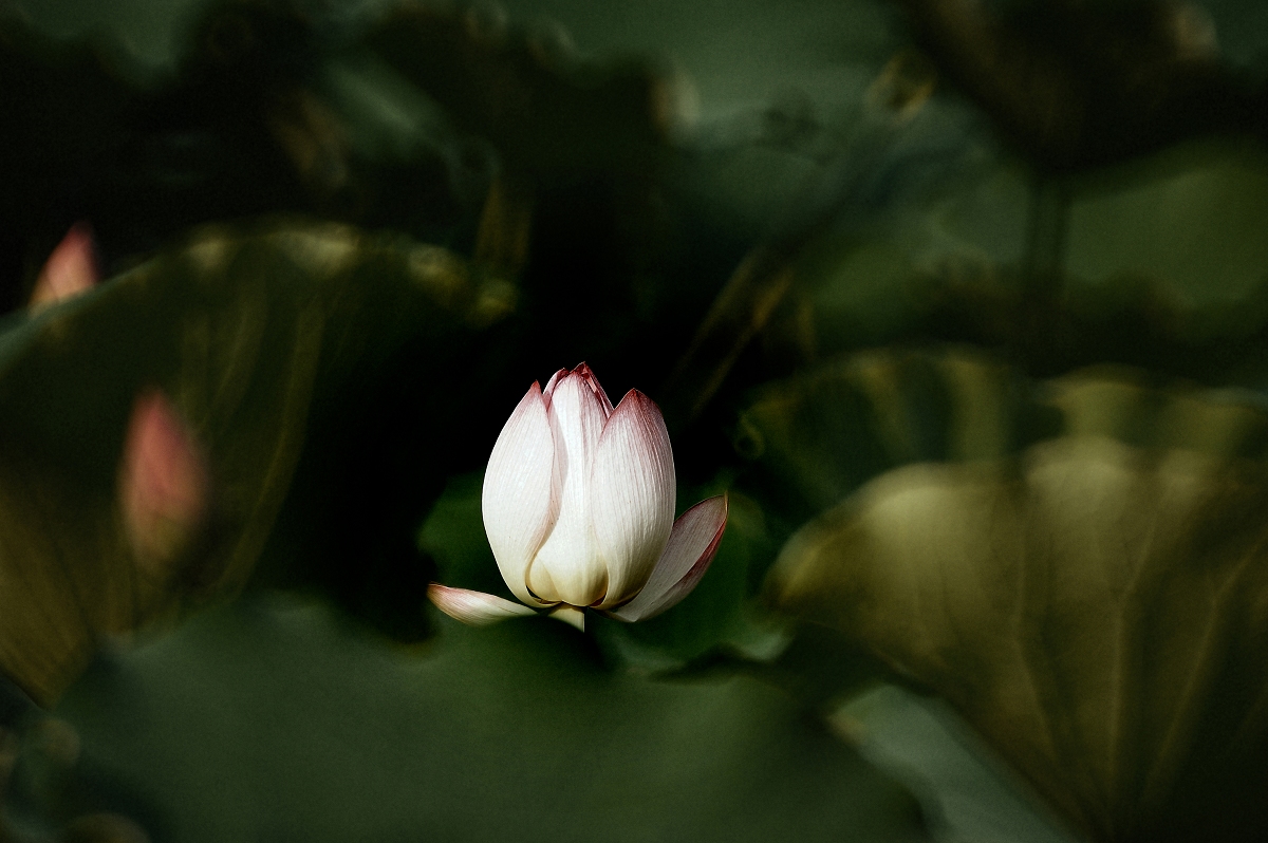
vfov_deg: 2.7
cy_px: 422
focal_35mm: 500
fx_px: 17596
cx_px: 634
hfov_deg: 4.1
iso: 800
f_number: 8
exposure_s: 1/1000
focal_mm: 500
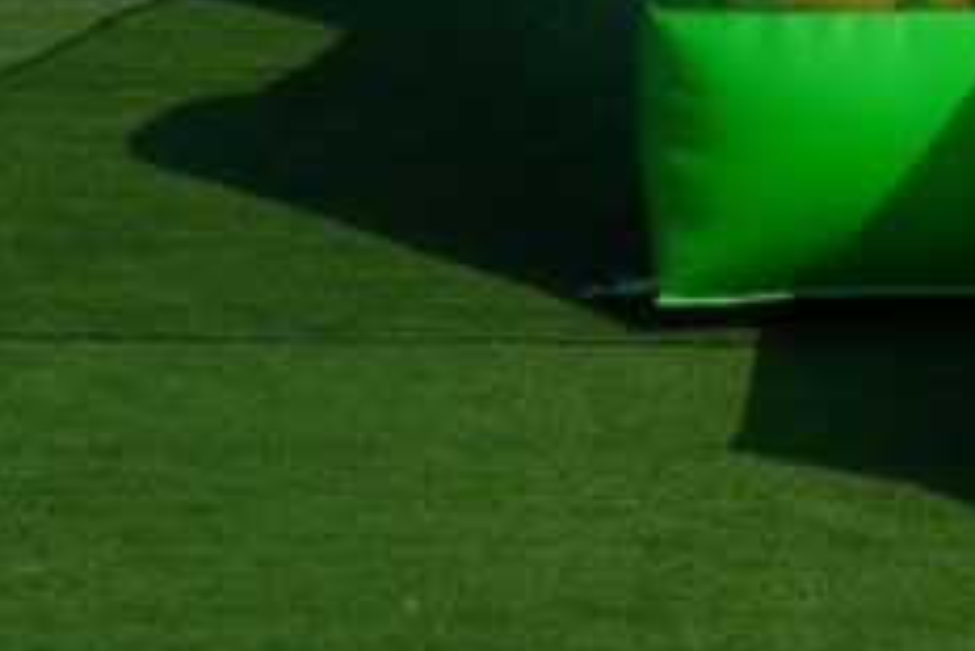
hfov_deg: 17.1
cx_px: 1534
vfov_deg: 12.3
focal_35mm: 106
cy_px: -351
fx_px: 2873
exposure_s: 1/320
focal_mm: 16
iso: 100
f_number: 10
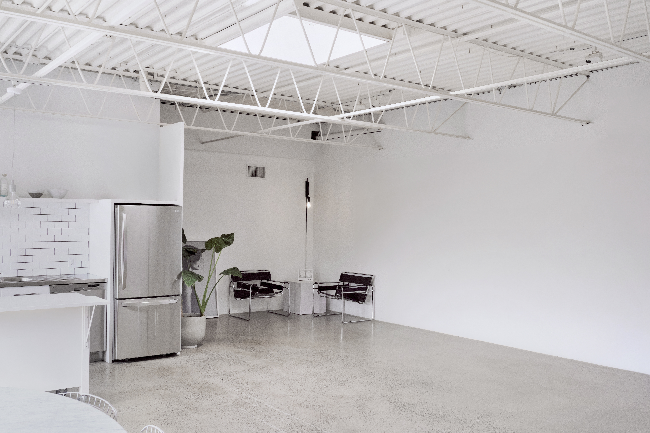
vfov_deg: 37.9
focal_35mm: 35
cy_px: 216
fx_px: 632
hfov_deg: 54.4
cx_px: 325
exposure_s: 1/180
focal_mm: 23
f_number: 6.4
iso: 800
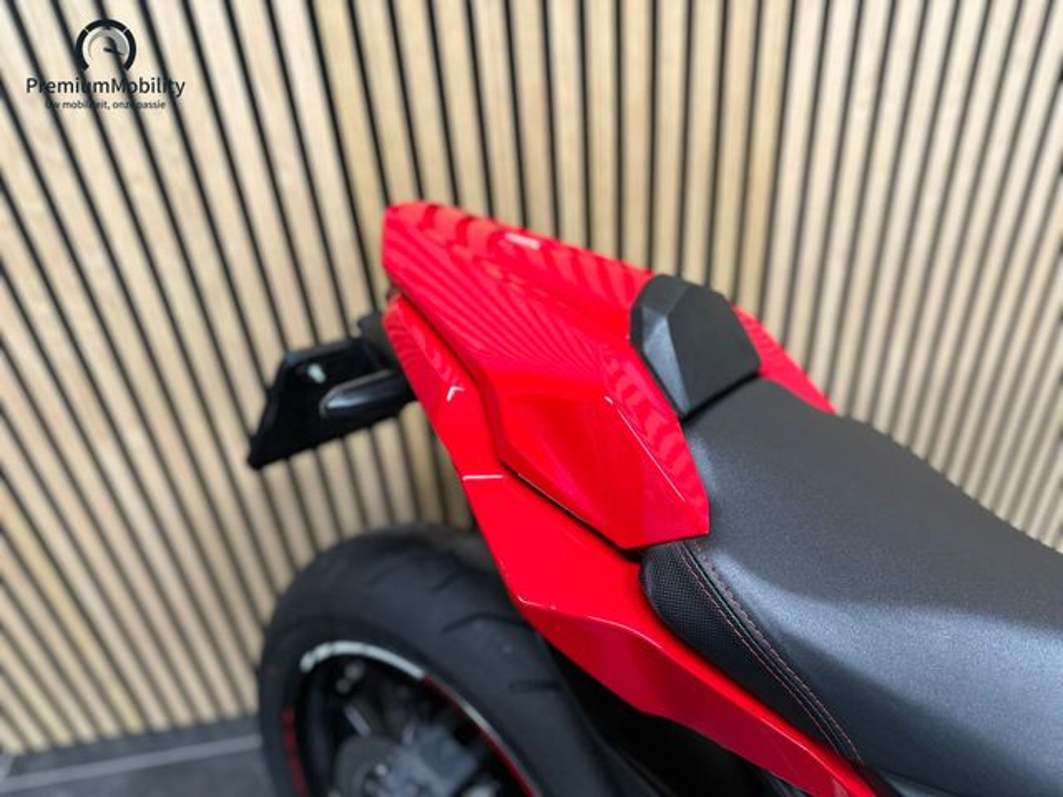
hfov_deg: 71.6
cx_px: 532
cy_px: 398
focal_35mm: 24
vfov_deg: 56.8
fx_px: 737
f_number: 1.78
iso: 200
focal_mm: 6.86
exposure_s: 1/50
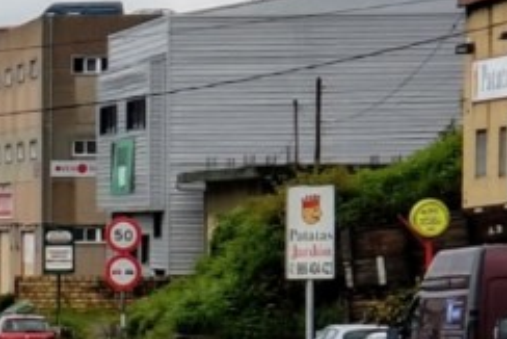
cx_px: -187
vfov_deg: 4.4
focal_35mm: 310
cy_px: 501
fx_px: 4368
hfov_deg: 6.6
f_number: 2.4
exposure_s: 1/760
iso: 25
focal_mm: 6
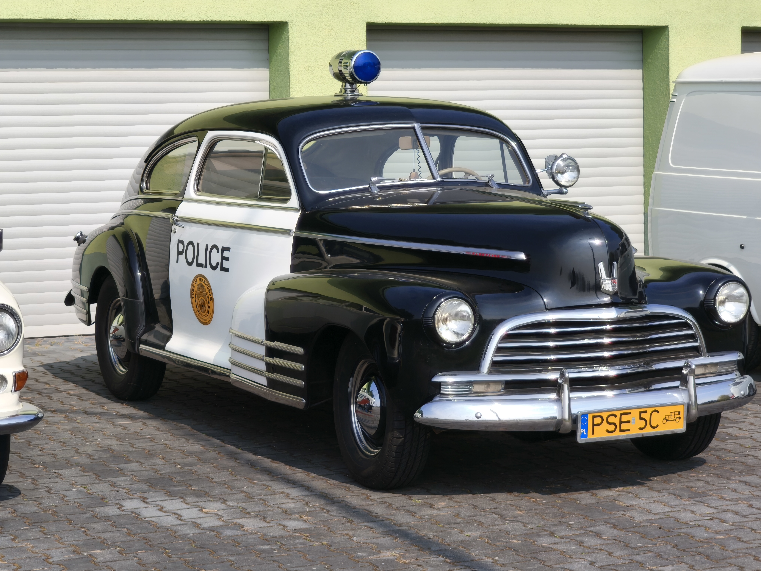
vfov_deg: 14.8
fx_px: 2198
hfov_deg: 19.6
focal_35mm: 100
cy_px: 286
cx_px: 380
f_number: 1.9
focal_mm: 7.1
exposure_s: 1/795
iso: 50
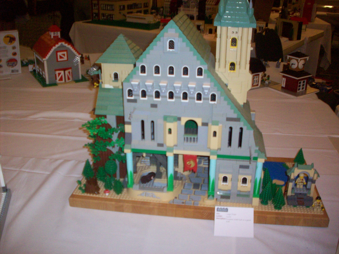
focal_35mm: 37
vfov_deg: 38.7
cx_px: 170
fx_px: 362
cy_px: 127
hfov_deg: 50.1
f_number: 2.8
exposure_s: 1/64
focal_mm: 6.2
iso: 200
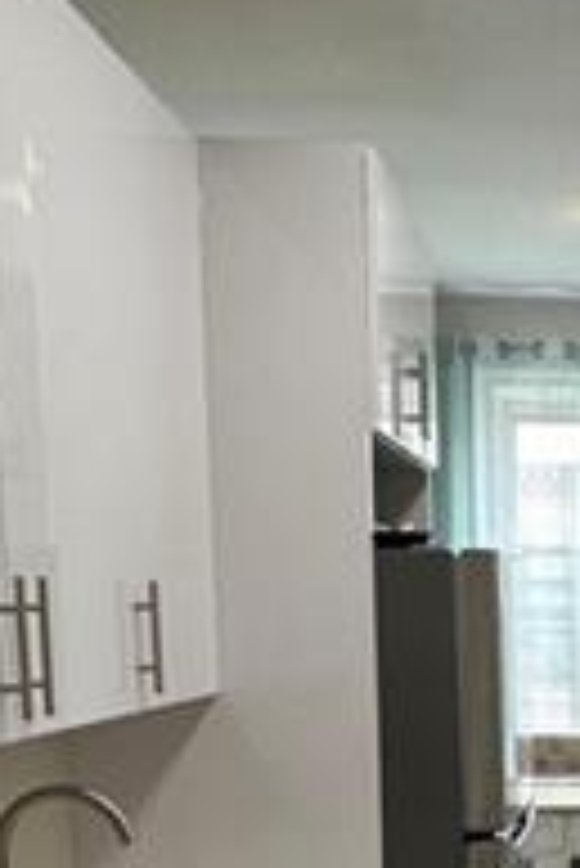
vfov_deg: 32.6
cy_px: 796
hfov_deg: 21.4
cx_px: 737
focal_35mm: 58
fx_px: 1399
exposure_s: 1/120
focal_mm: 2.22
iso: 80
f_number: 2.2
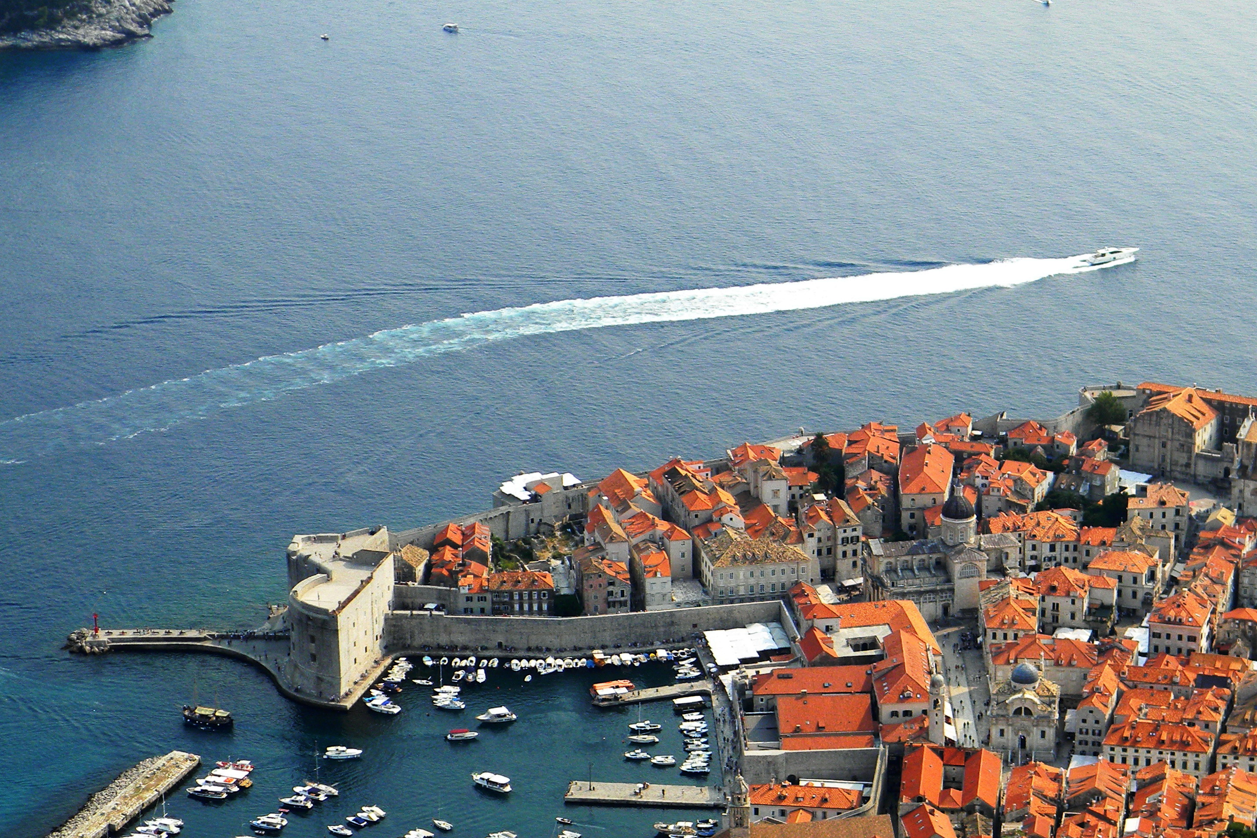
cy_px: 632
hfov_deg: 20.9
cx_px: 848
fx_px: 3387
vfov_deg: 14.1
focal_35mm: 97
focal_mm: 12.2
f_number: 4.3
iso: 80
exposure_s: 1/591
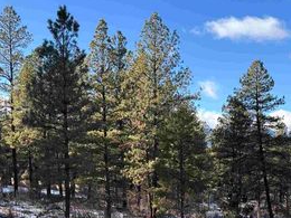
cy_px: 187
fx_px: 420
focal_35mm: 50
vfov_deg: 28.2
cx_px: 170
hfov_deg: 38.1
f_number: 1.6
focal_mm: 5.96
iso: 50
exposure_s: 1/693
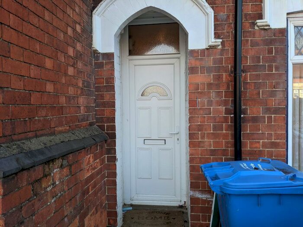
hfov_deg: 65.3
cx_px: 152
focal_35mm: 27
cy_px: 114
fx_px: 236
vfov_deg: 51.4
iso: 58
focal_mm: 4.38
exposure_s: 1/451
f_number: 1.73
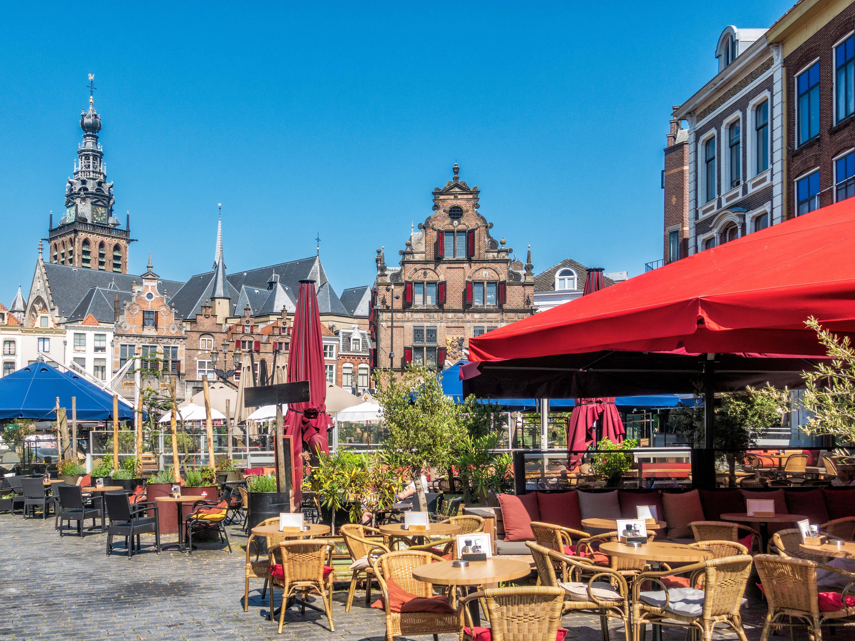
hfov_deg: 55.2
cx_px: 369
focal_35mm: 33
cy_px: 319
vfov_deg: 42.9
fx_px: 815
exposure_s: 1/1000
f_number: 3.5
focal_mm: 11.1
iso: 100
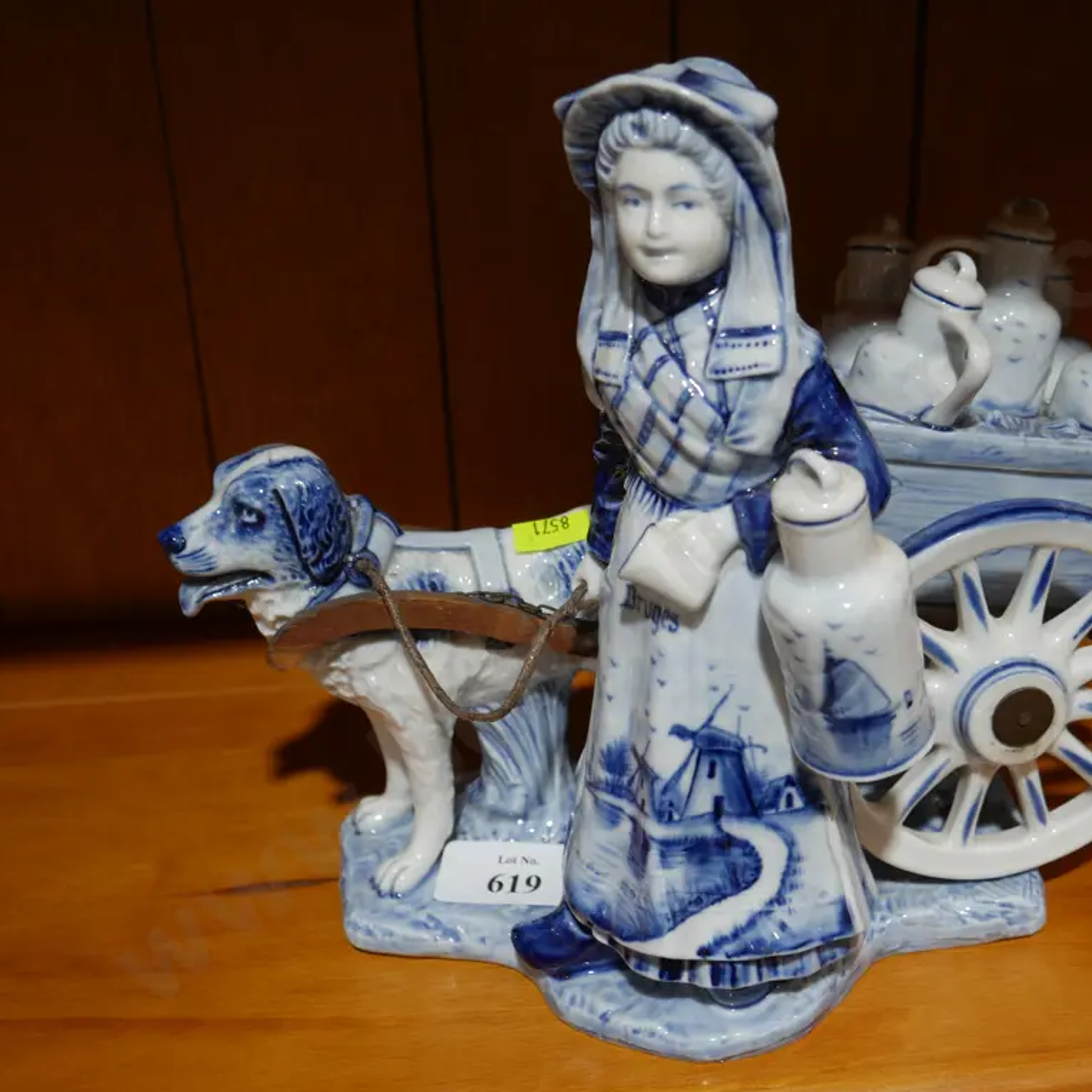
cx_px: 714
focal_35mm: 45
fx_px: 1606
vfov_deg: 37.6
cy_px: 547
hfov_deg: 37.2
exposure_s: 1/60
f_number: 4.1
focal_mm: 19
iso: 250
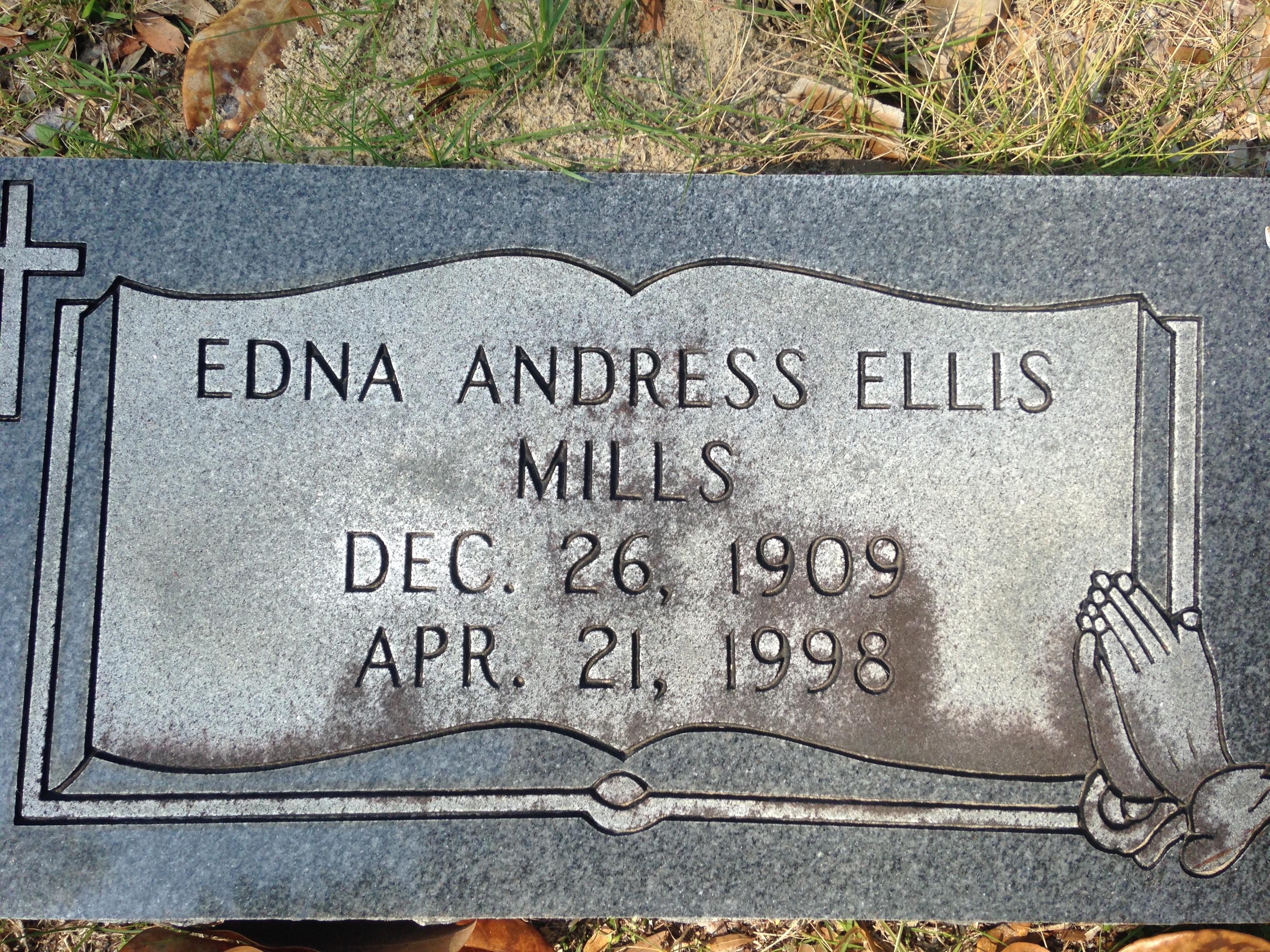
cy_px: 476
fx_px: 1211
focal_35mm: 33
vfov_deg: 42.9
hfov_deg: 55.4
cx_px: 635
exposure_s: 1/678
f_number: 2.4
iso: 50
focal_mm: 4.12
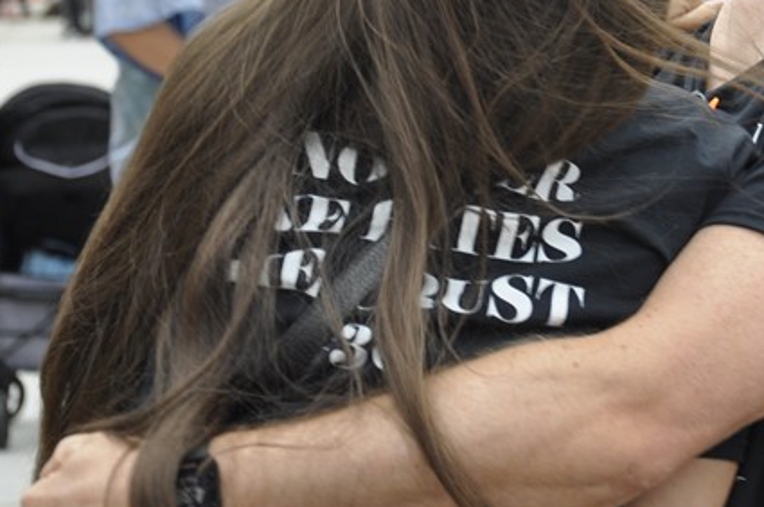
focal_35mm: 233
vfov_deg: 5.9
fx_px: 4937
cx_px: 701
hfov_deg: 8.8
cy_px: -79
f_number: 5.3
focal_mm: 66
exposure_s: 1/125
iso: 400
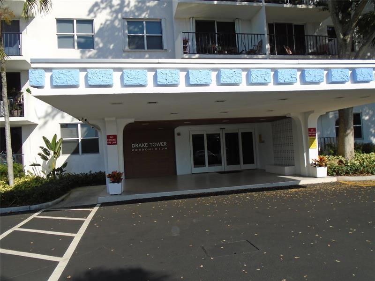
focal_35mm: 26
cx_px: 188
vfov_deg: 53.1
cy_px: 140
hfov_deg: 67.3
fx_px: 282
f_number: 3.2
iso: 100
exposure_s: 1/1250
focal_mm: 4.6
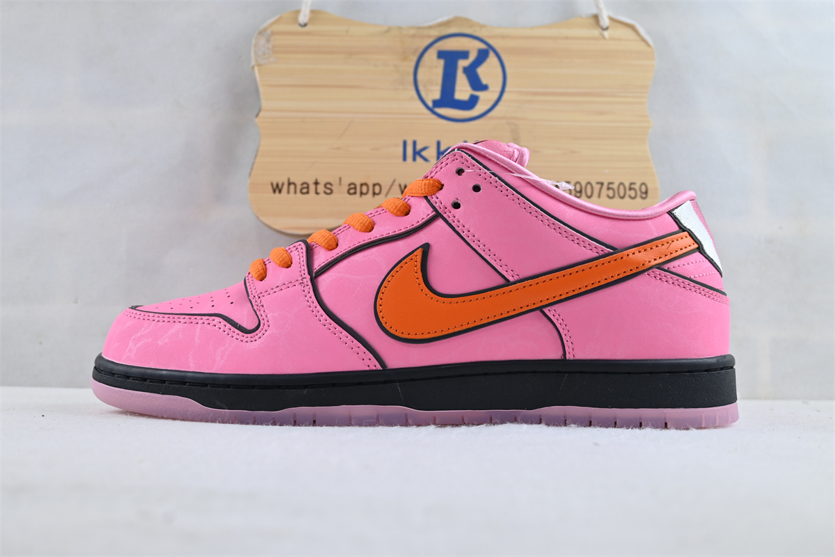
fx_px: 870
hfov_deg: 51.3
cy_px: 278
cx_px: 418
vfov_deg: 35.5
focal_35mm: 38
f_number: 4.2
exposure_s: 1/50
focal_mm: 25
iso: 100
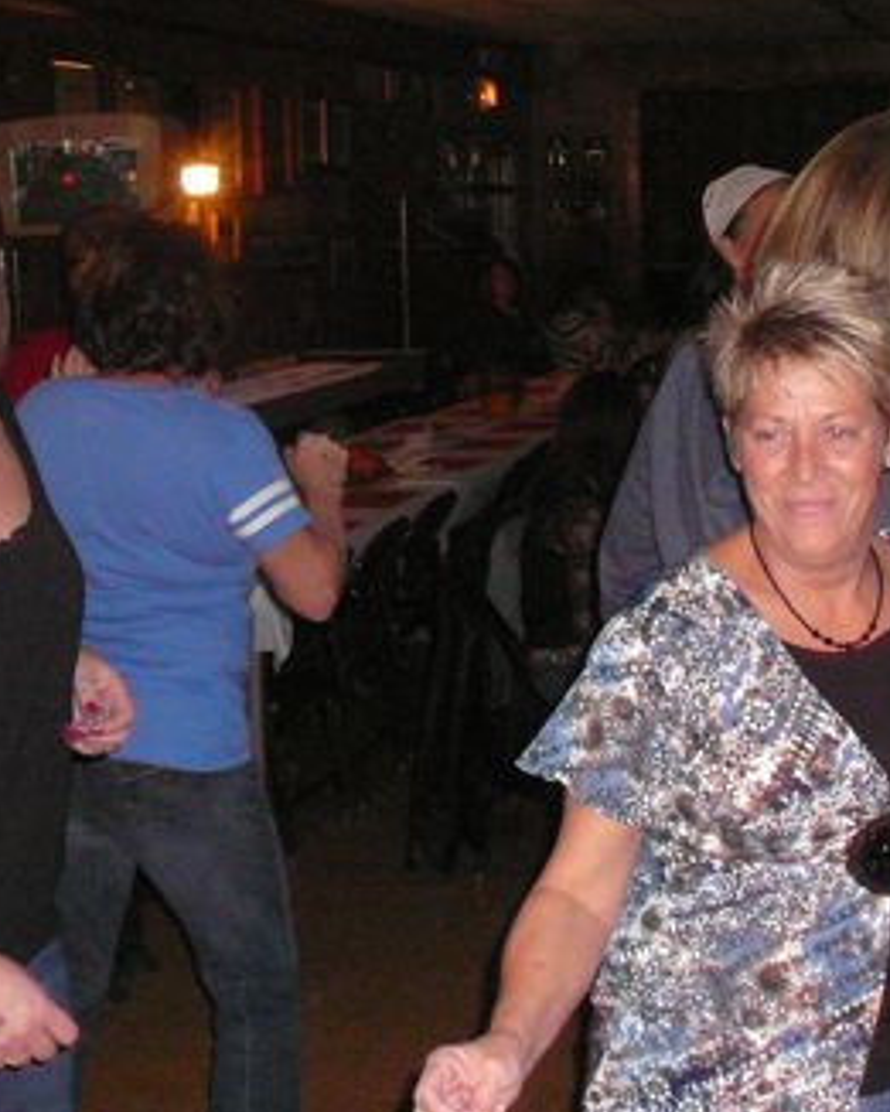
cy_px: 481
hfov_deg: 22.6
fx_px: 2205
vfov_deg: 28.3
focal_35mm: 67
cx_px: 655
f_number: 2.8
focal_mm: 5.2
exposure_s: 1/30
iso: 400
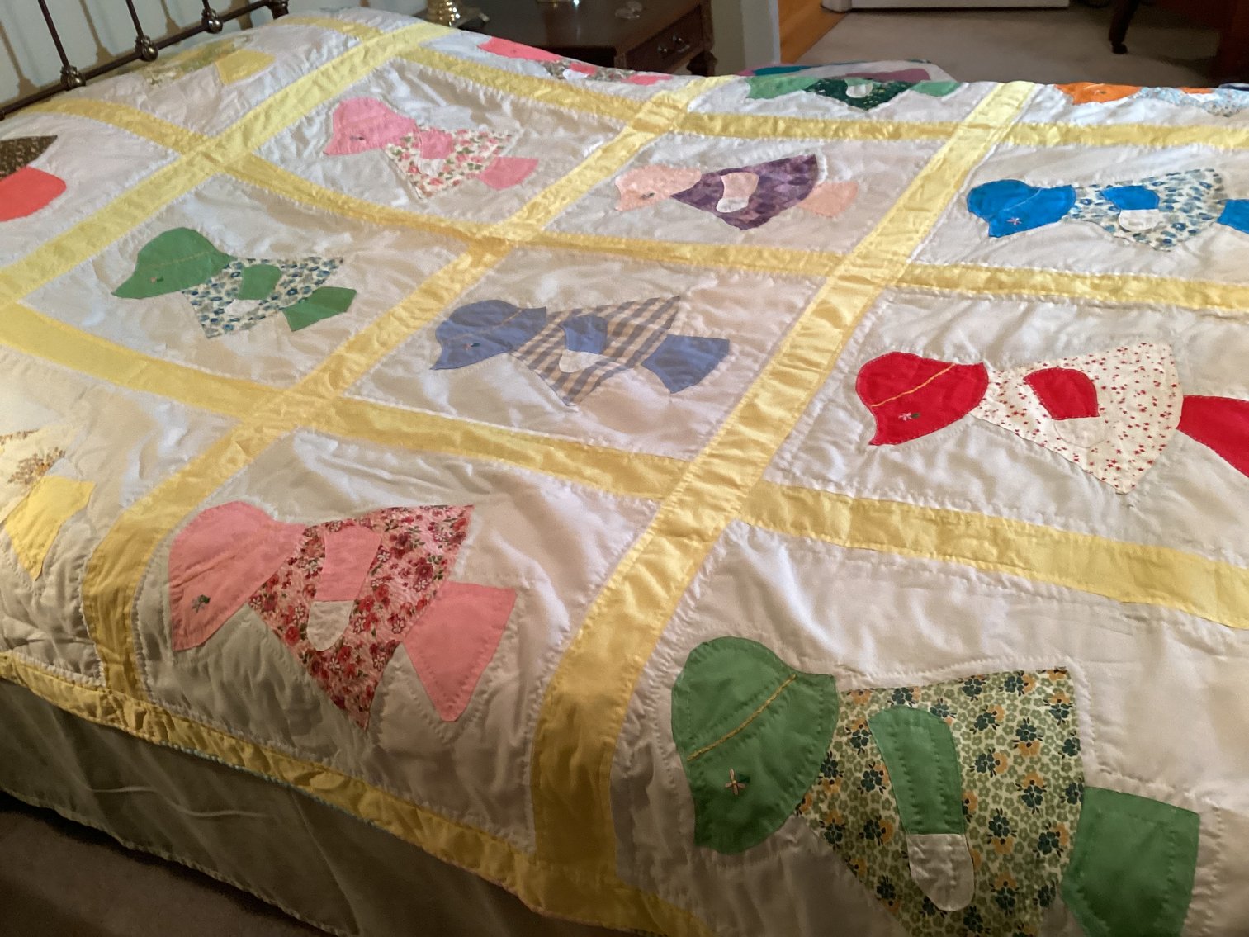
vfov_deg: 45.4
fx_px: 1119
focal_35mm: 31
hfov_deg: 58.3
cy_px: 468
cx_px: 624
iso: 250
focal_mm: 3.3
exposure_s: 1/60
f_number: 2.4
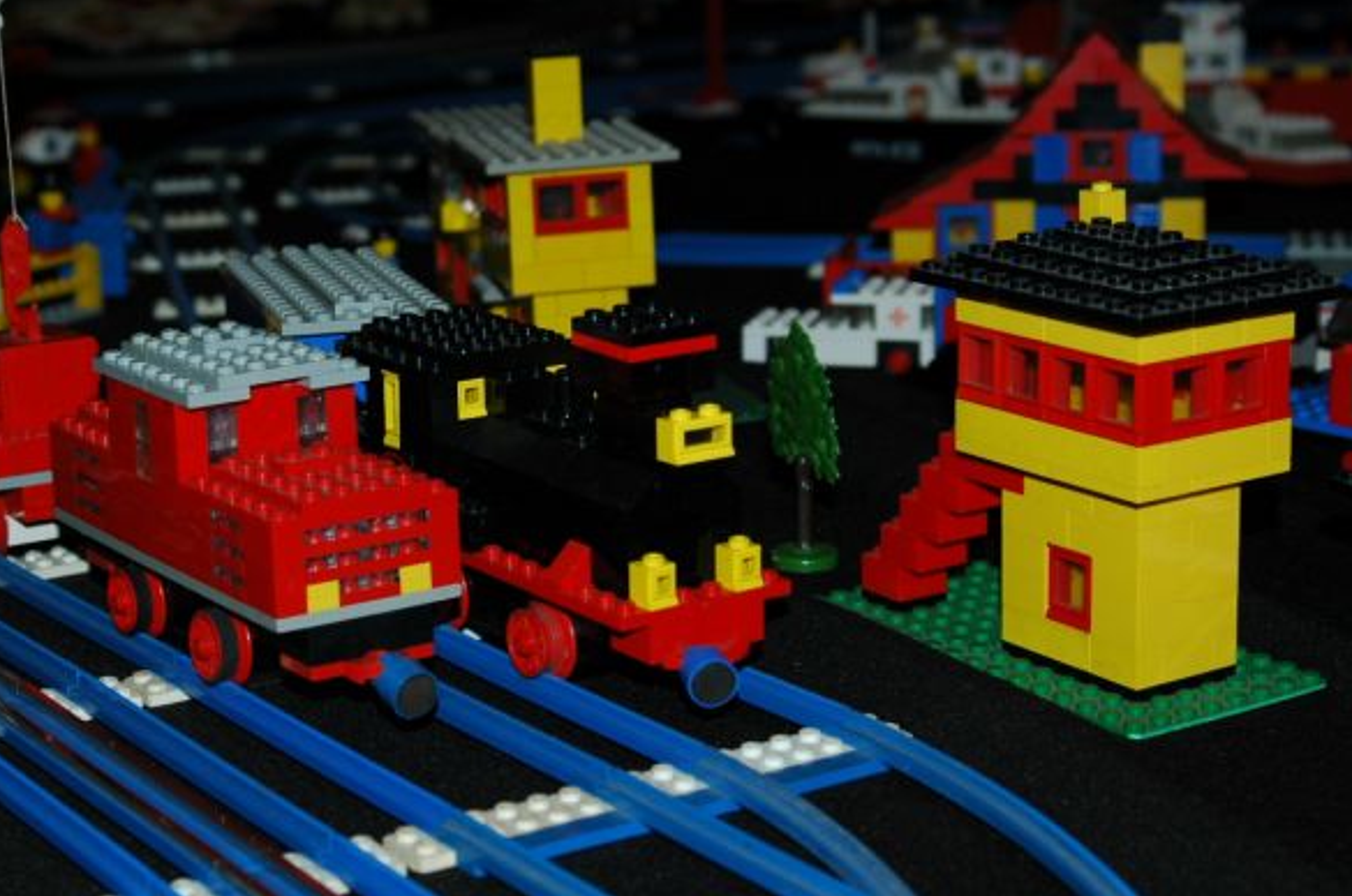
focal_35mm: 78
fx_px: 2924
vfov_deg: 17.4
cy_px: 366
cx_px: 469
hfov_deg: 25.9
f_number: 5.6
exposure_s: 1/125
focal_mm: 38
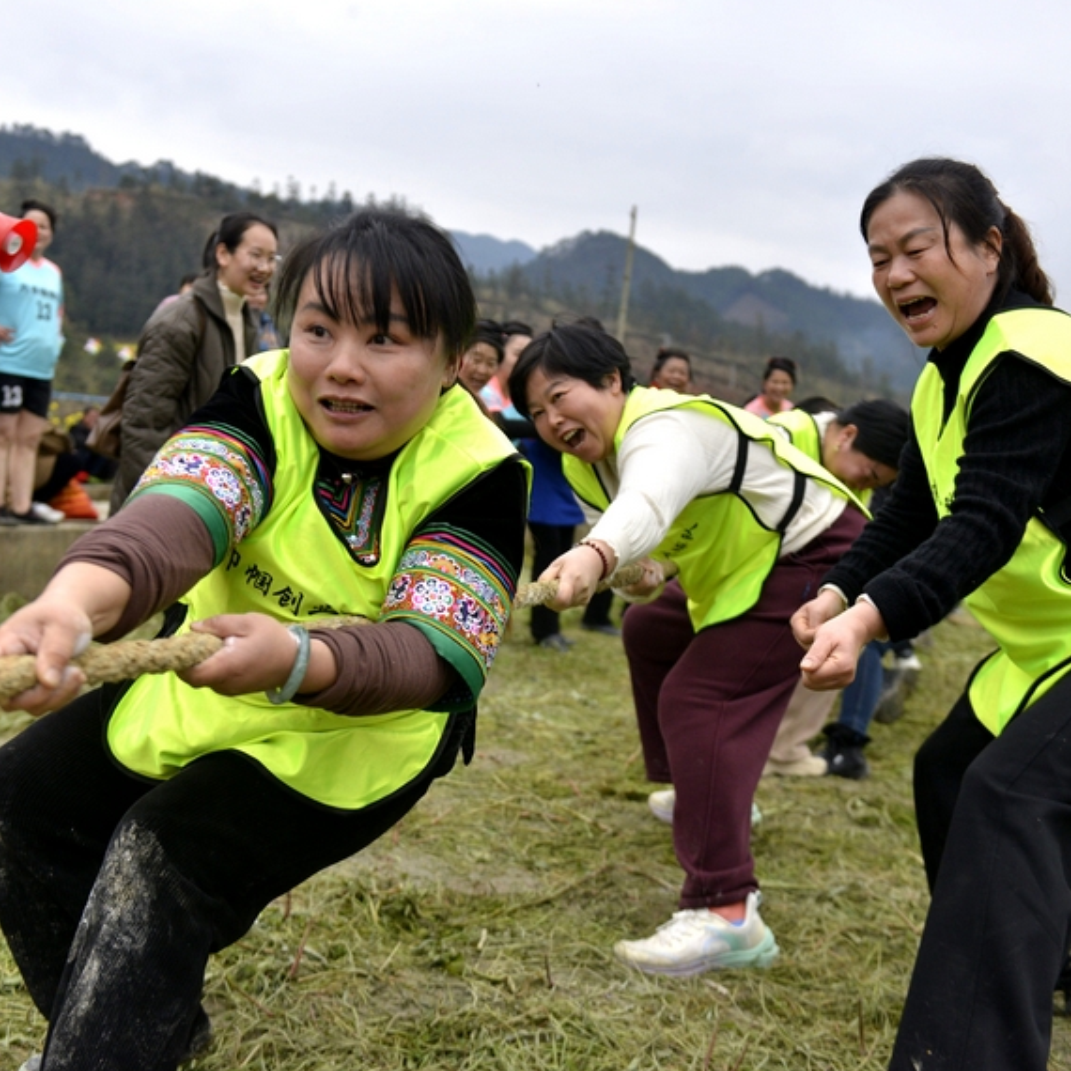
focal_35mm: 41
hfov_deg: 40.9
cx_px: 509
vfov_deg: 40.9
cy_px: 536
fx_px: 1435
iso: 800
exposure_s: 1/3200
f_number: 3.5
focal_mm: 32
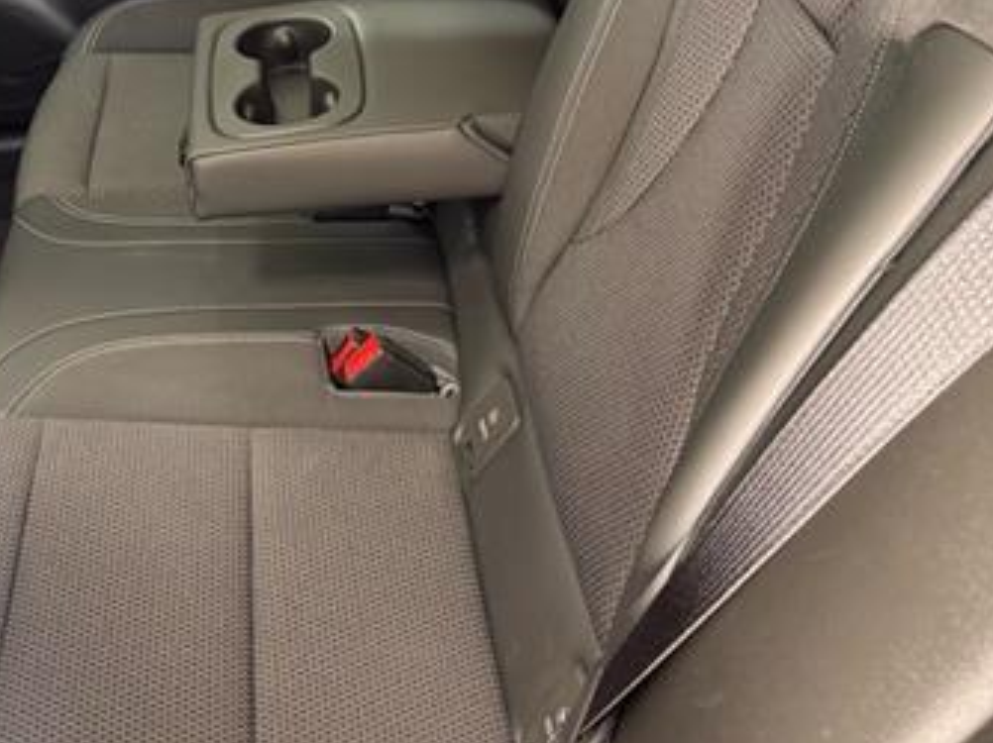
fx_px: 1319
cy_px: 160
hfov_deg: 40.5
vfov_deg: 30.8
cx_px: 294
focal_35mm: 46
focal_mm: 6.76
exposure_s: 1/55
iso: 800
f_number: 1.78
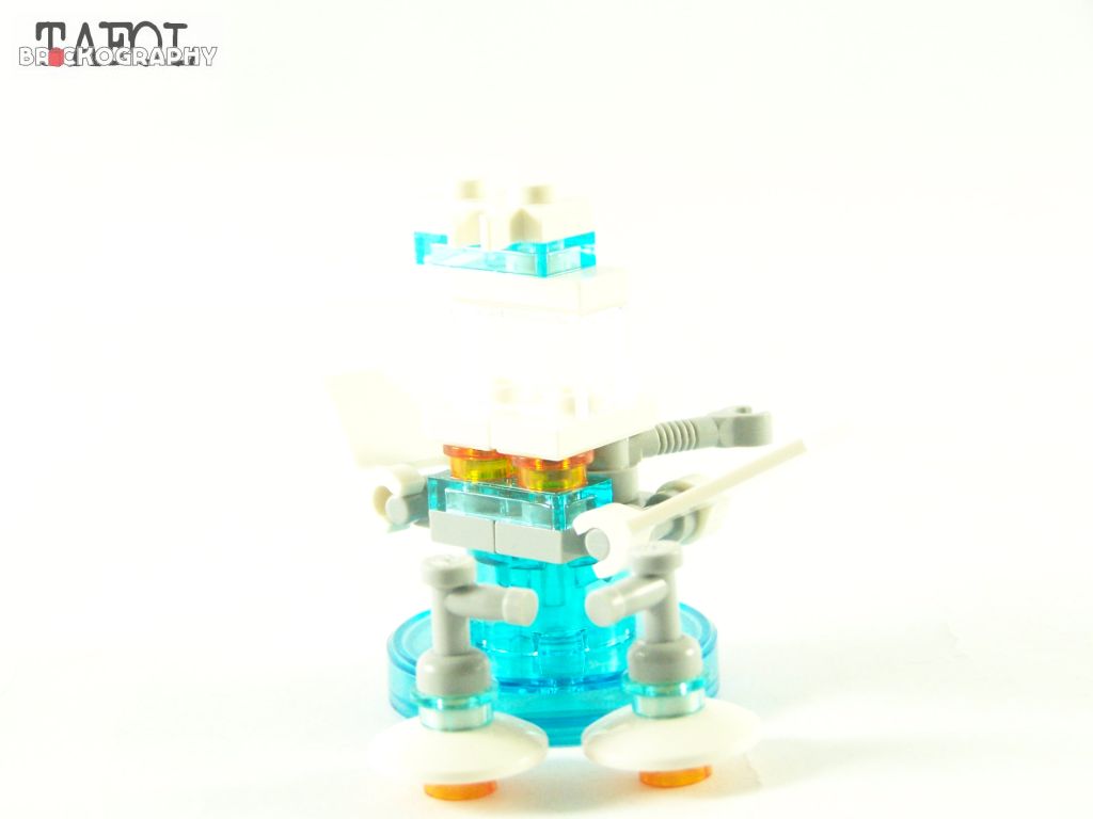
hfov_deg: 20.9
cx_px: 546
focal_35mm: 94
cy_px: 410
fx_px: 2968
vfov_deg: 15.7
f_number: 3.6
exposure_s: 1/60
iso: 400
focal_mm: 15.6
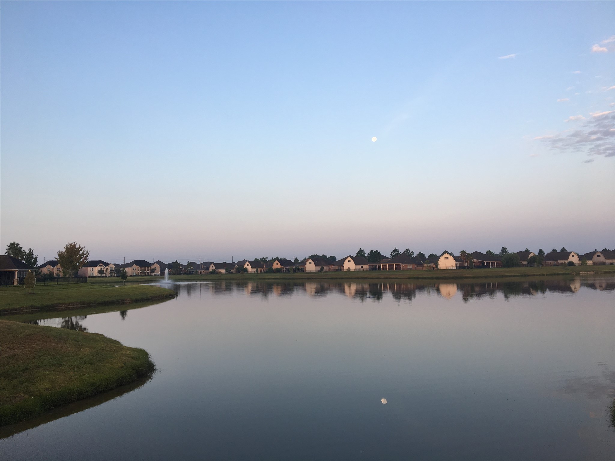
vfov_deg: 48.2
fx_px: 515
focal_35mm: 29
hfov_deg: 61.7
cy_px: 230
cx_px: 308
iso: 25
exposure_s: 1/166
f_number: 2.2
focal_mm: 4.15
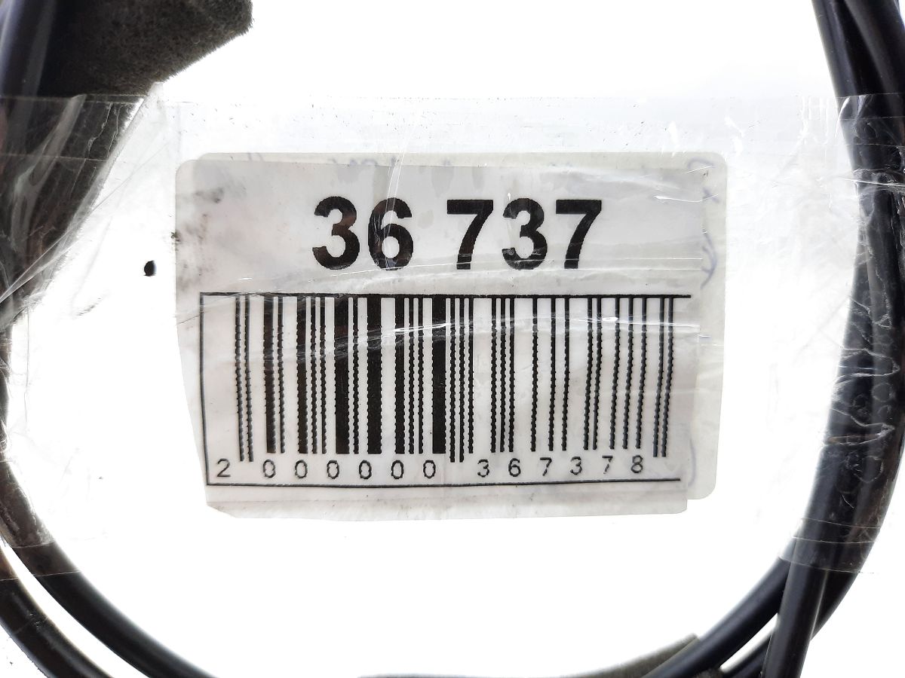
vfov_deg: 54.9
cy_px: 339
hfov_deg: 69.4
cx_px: 452
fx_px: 654
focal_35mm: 25
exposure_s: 1/50
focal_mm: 4.6
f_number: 2
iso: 160
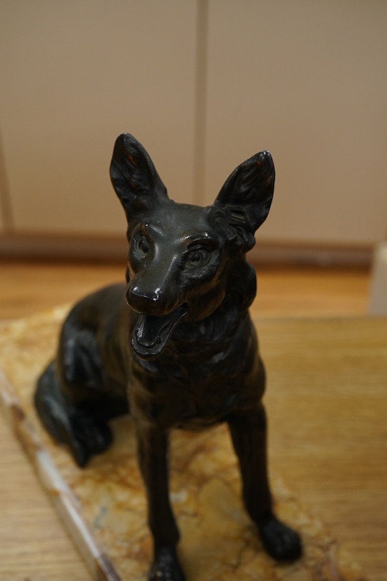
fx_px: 726
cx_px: 194
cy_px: 290
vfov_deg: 43.6
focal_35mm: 45
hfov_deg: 29.9
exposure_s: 1/125
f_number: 9
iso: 1250
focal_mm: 30
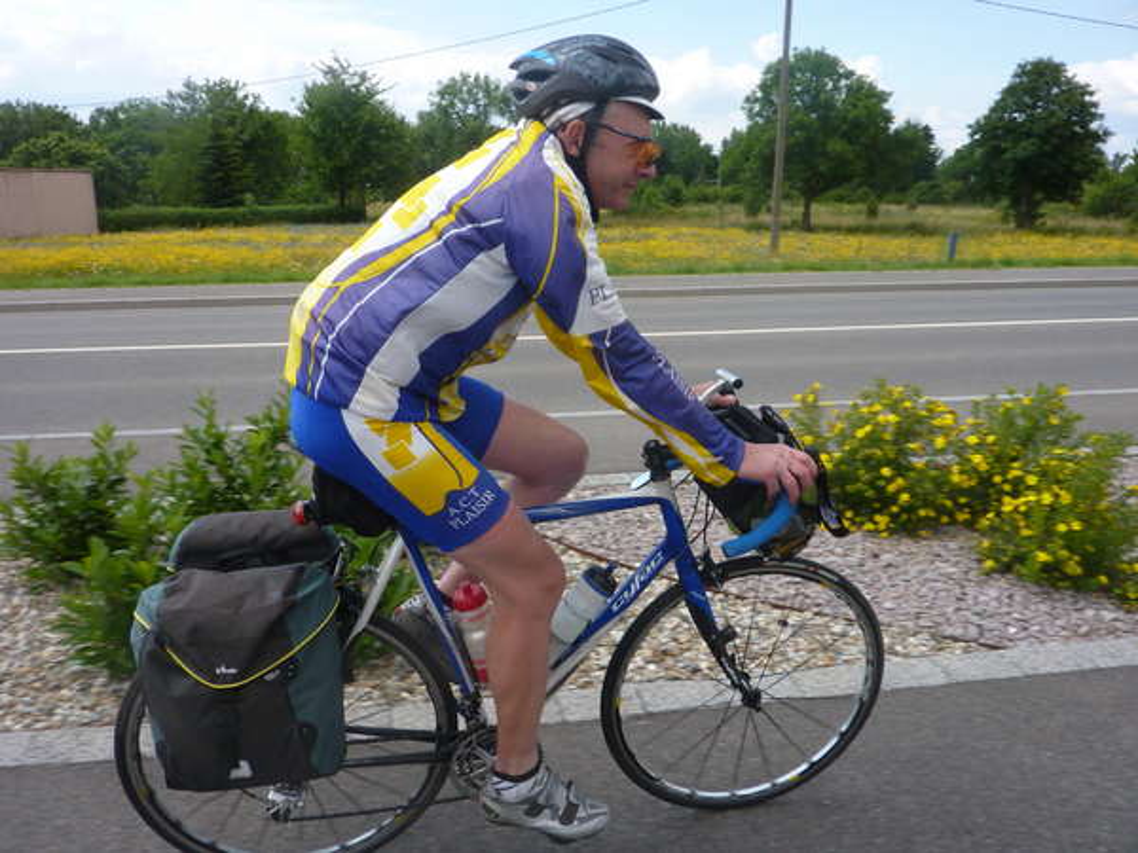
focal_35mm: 25
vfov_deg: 54.9
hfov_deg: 69.4
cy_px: 426
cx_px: 569
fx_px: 822
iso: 80
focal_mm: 4.1
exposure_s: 1/400
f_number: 4
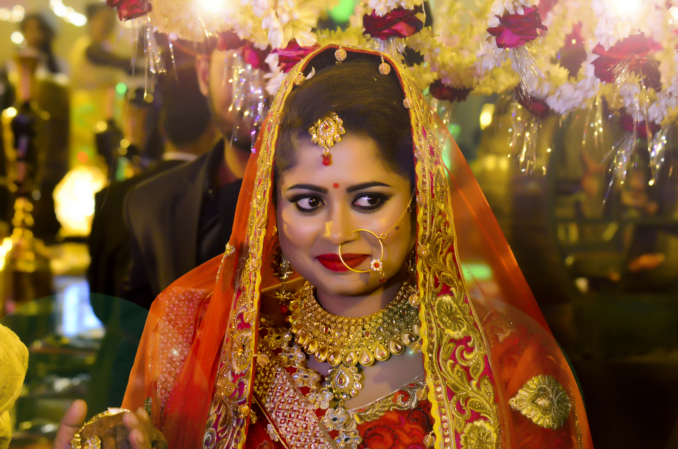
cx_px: 339
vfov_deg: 10.1
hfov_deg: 15.2
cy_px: 224
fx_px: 2537
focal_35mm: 135
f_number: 8
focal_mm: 90
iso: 2500
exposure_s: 1/50
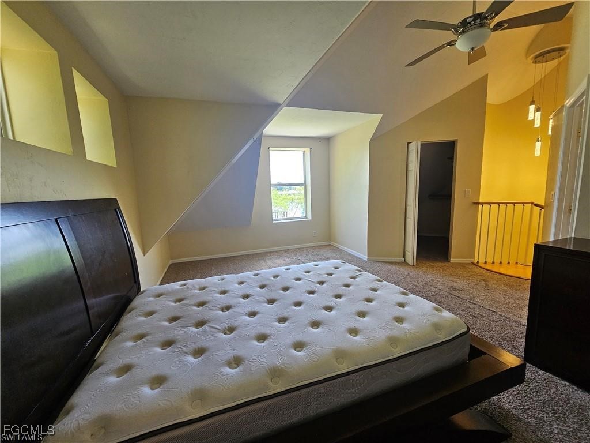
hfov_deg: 106.2
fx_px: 222
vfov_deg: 89.9
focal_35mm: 13
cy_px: 222
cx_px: 295
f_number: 2.2
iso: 200
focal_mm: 2.2
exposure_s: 1/77
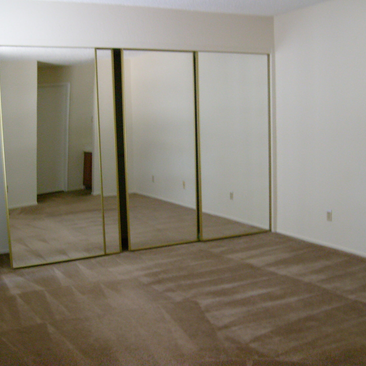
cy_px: 183
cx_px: 178
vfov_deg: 40.0
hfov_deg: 40.0
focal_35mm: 42
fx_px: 502
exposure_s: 1/10
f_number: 2.8
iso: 200
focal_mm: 5.8
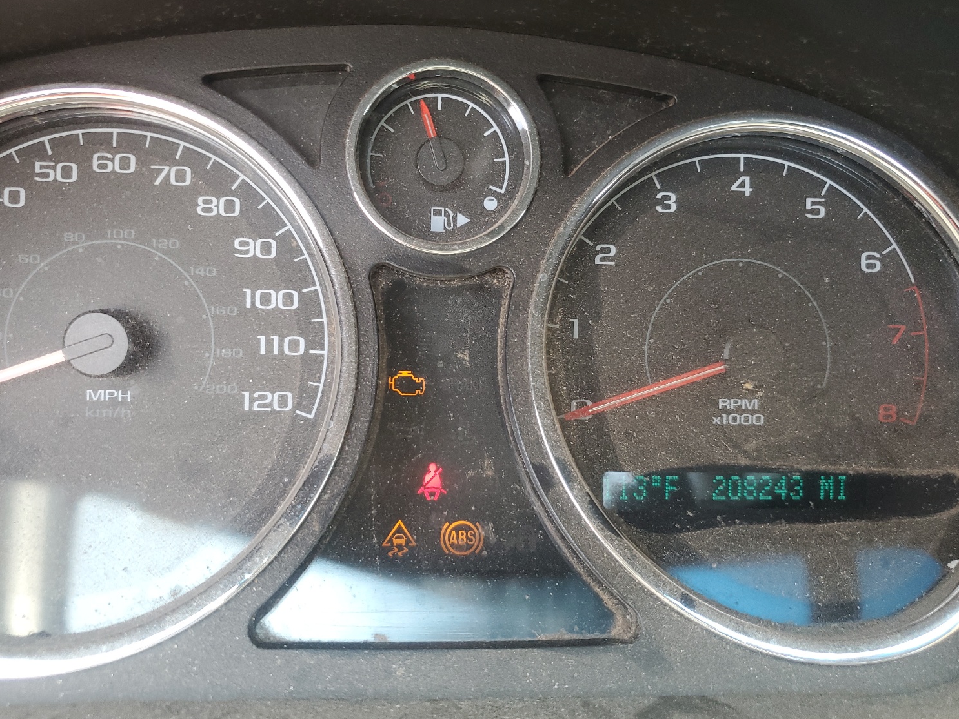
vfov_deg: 49.7
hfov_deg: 63.4
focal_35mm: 28
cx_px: 454
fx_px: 776
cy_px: 339
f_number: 1.5
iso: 86
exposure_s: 1/120
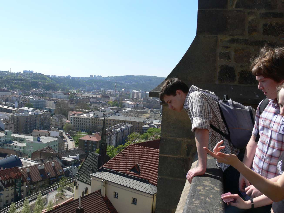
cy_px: 106
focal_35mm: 35
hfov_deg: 52.6
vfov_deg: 40.7
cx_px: 142
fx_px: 287
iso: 100
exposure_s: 1/400
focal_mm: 7.4
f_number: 5.6
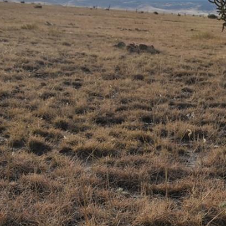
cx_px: 385
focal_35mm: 100
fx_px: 739
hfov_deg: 15.4
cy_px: 138
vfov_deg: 17.4
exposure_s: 1/250
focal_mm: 20
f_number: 8
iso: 110
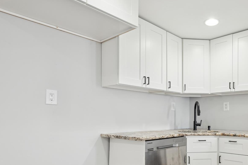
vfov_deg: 45.4
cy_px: 115
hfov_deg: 61.6
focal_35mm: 28
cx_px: 188
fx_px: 193
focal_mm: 16
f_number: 11
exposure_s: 1/2.5
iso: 100
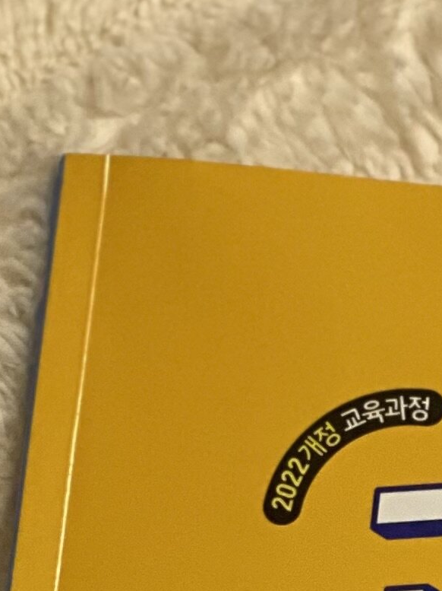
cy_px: 1446
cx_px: 841
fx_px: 4601
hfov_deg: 5.4
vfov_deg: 6.9
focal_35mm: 270
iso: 125
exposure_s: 1/120
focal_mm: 6
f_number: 2
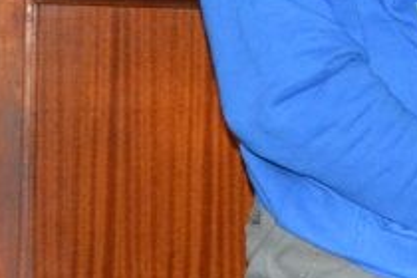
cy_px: -92
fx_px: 3496
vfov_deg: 4.5
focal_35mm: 302
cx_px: 395
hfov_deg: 6.8
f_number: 5.6
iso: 3200
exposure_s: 1/60
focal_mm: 55
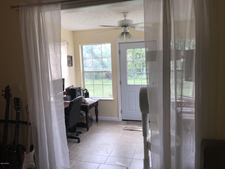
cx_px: 112
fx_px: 182
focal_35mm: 28
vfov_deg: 49.7
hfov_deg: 63.4
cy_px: 84
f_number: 1.8
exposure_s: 1/259
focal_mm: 3.99
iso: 20
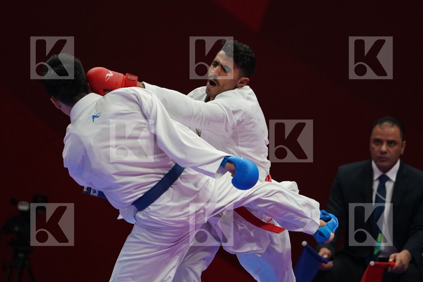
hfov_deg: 4.9
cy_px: 141
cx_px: 212
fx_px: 4935
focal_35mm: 420
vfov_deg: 3.3
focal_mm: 280
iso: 2500
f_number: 4
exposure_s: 1/1000
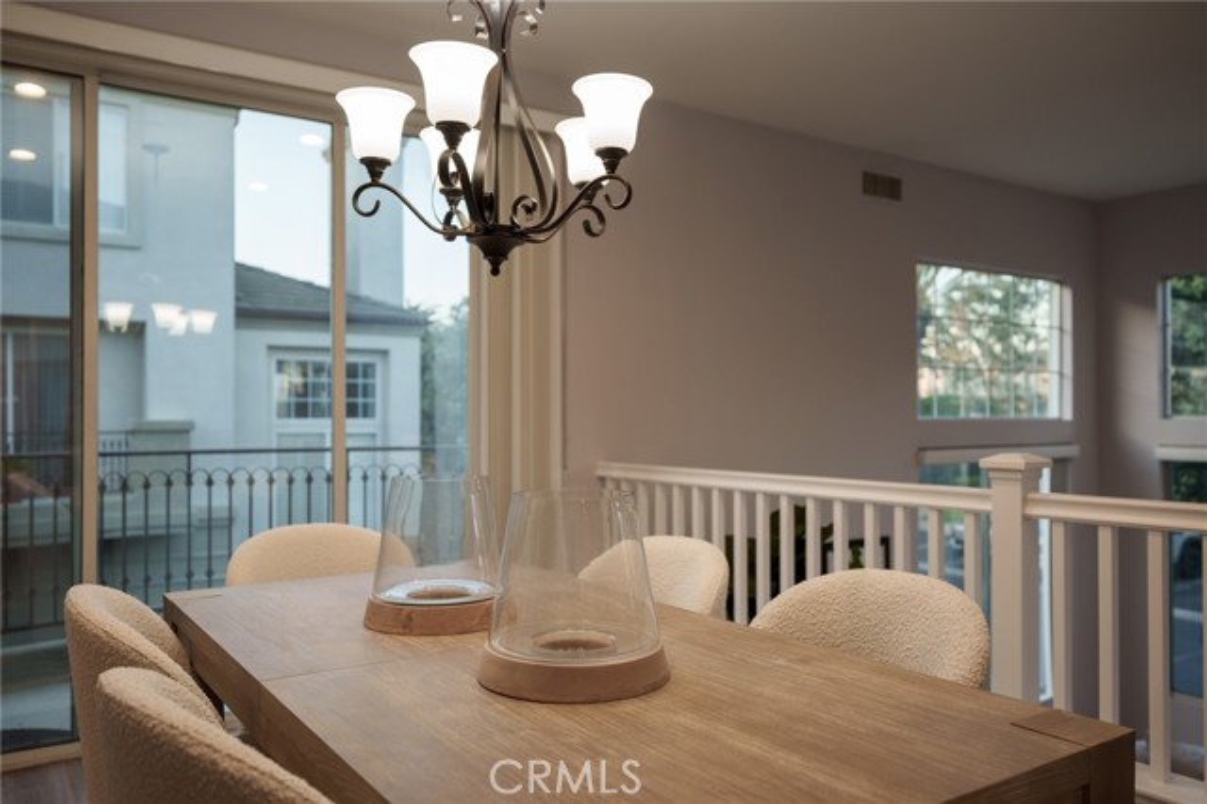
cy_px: 402
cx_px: 604
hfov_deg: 67.4
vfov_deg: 47.9
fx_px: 905
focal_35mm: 27
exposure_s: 1/125
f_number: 2.8
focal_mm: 27
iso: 320
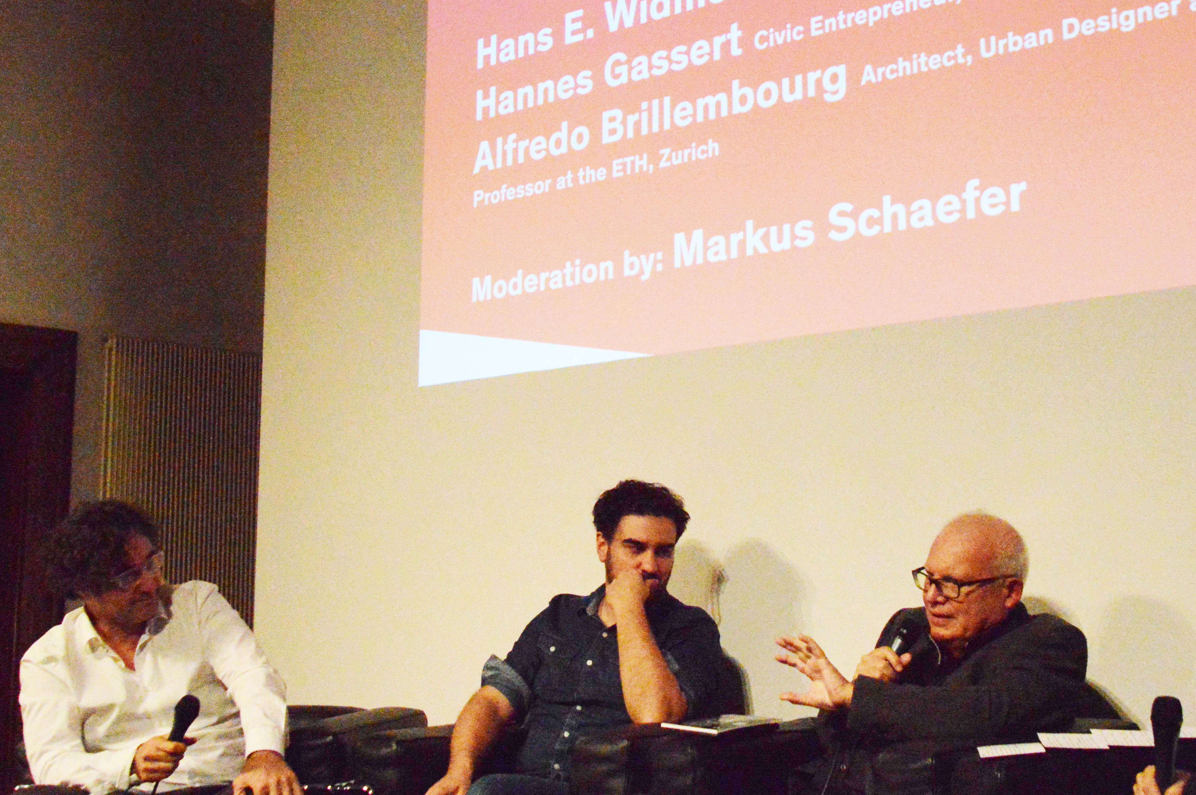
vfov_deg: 28.0
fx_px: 1593
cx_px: 745
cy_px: 323
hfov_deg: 40.9
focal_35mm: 48
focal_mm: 24
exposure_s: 1/640
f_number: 4.5
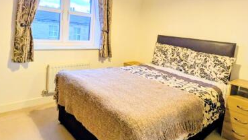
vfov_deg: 47.3
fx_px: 158
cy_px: 54
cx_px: 131
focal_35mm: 24
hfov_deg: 76.2
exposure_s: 1/33.3
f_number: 2.2
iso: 164
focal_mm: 1.83
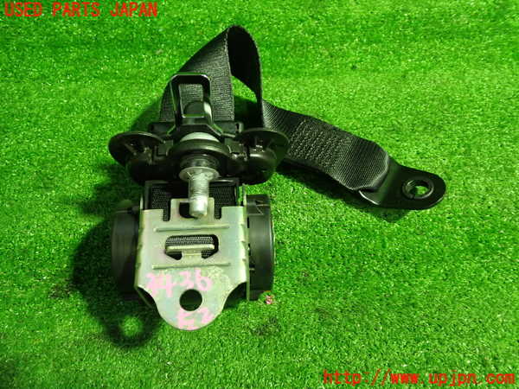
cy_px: 194
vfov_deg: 46.8
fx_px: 450
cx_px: 260
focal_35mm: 30
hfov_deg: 60.0
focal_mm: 5.4
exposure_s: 1/30
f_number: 2.3
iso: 400
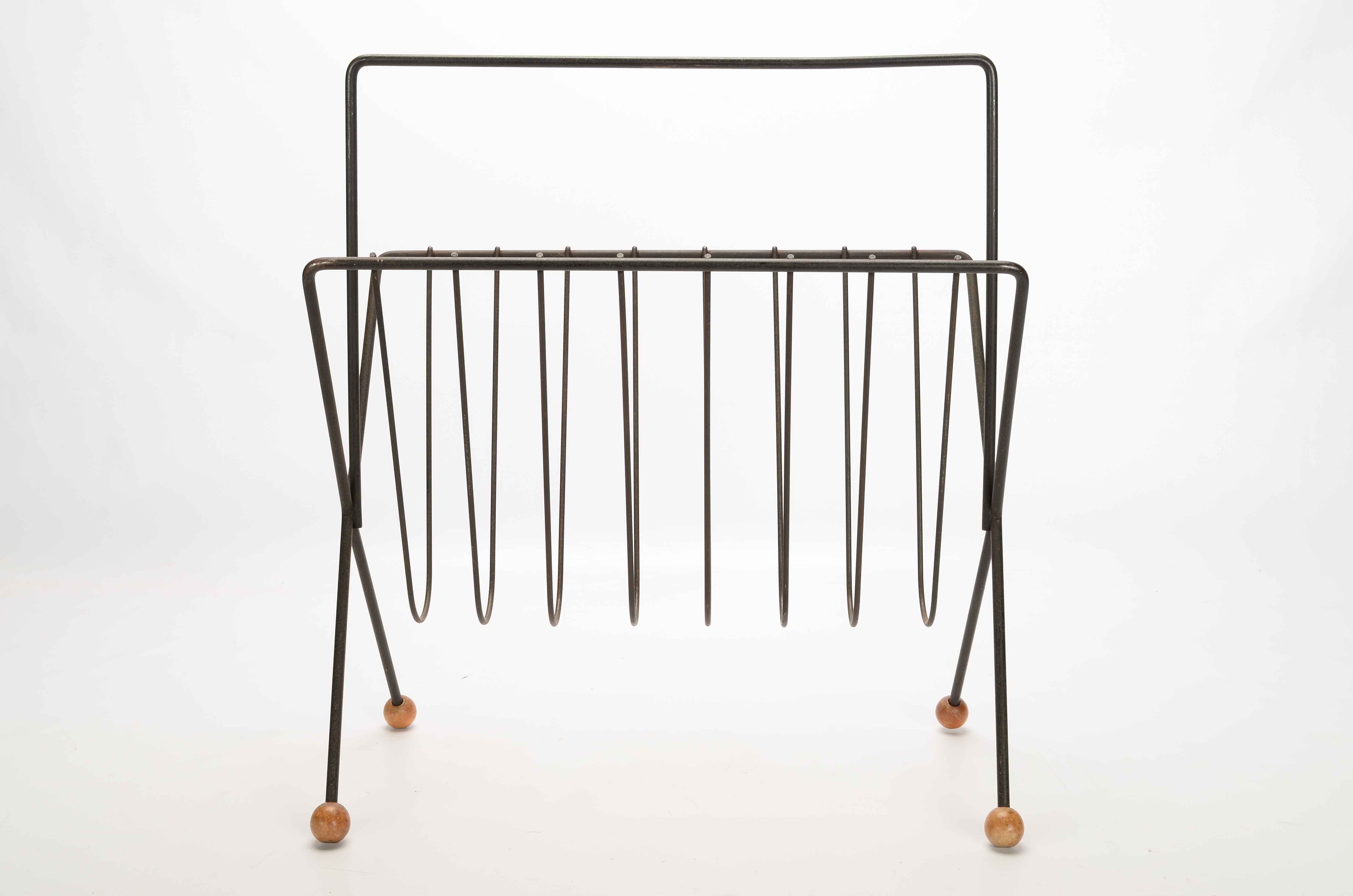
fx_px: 1575
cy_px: 448
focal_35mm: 42
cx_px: 676
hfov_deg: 46.5
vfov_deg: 31.8
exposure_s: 1/160
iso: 100
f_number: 14
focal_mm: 28
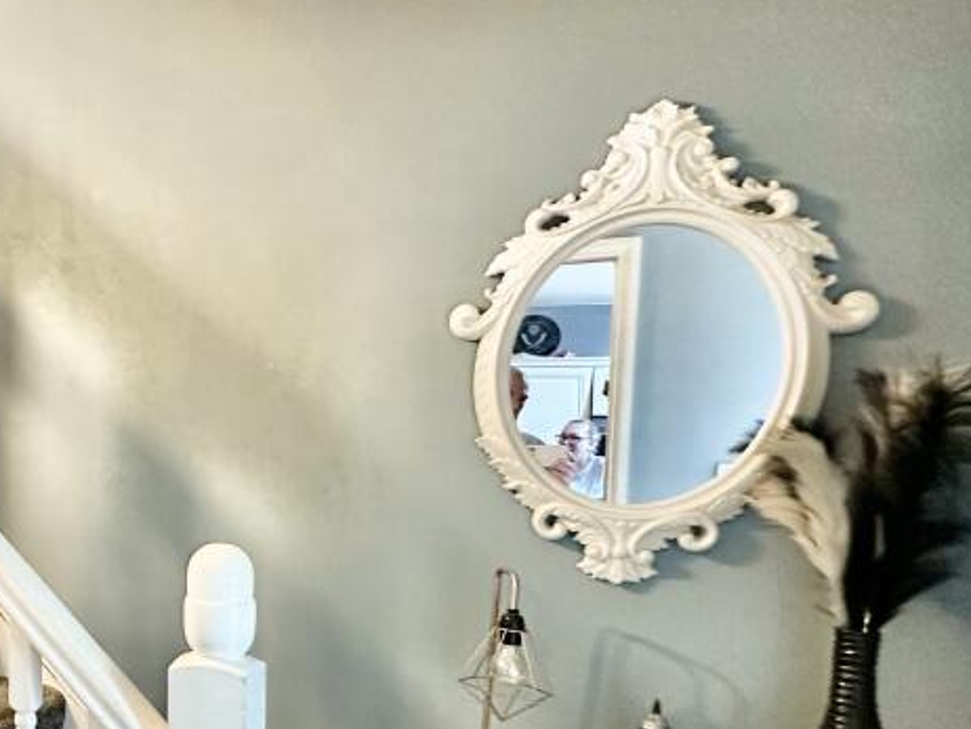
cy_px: 506
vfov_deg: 44.6
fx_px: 870
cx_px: 38
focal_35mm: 31
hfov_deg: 49.5
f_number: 2.2
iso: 400
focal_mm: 2.22
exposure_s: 1/50
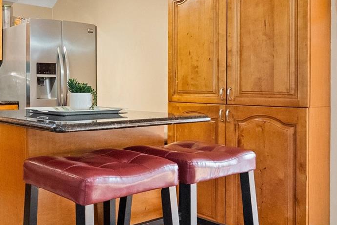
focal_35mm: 37
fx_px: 346
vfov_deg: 35.9
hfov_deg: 43.6
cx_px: -7
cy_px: 92
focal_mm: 16
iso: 12800
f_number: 9
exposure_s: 1/20
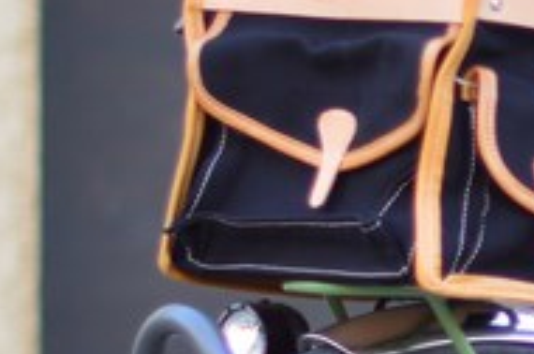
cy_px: 569
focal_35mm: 404
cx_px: 1273
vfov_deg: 3.4
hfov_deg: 5.0
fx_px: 5983
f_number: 1.4
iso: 100
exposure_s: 1/250
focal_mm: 50
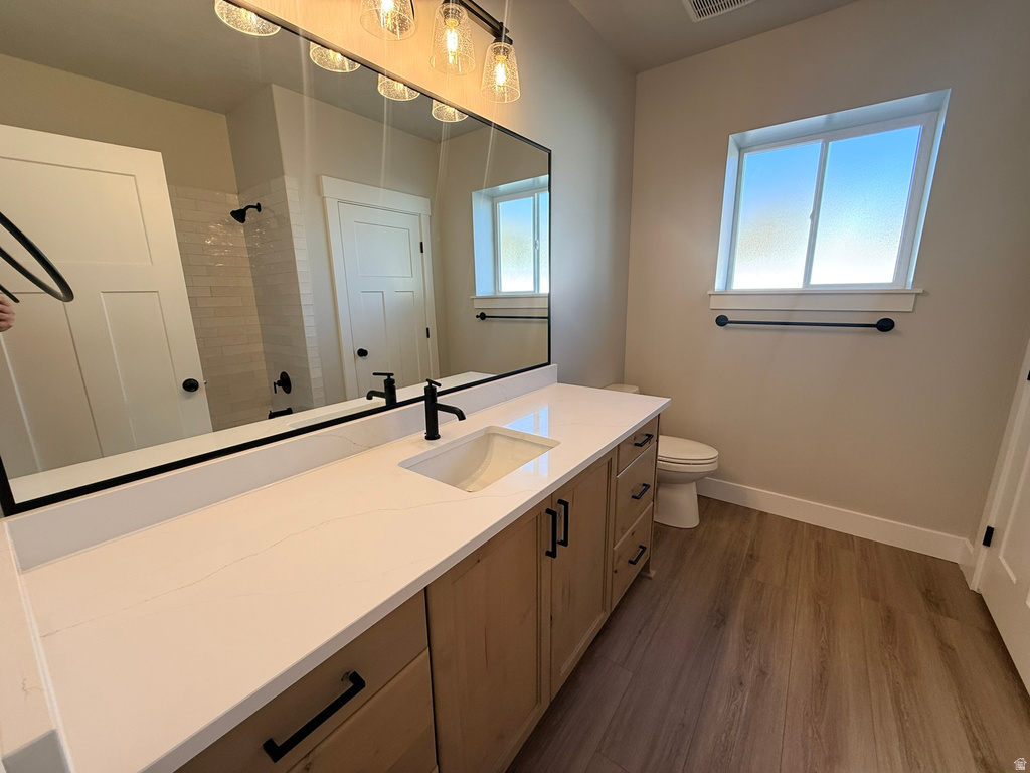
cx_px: 515
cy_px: 386
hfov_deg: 102.1
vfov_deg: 85.7
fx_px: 417
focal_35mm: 14
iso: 100
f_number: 2.2
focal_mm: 2.22
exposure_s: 1/120
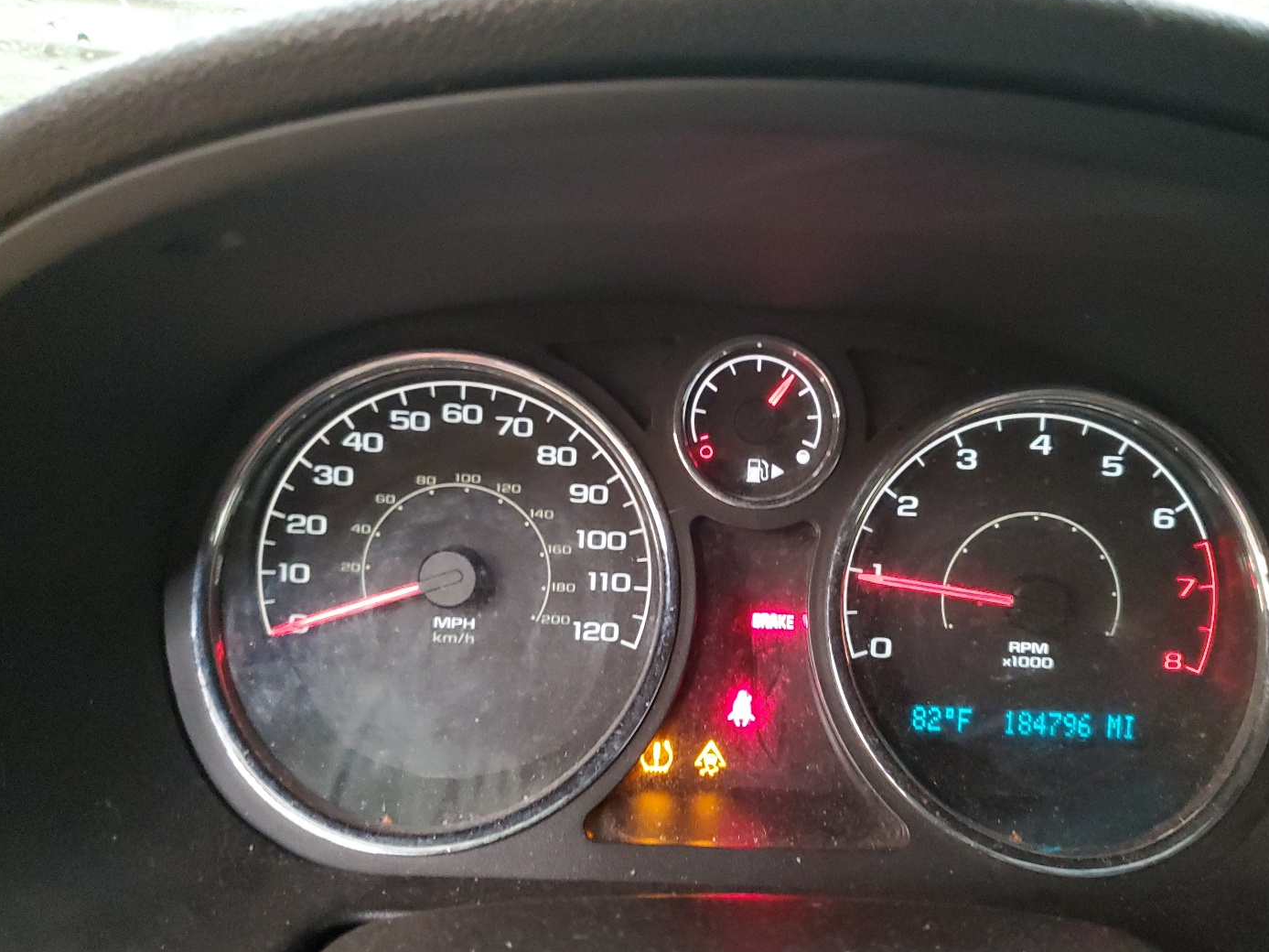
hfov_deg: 59.7
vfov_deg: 46.7
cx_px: 724
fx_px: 1100
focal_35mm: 30
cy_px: 528
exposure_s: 1/15
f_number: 1.5
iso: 417
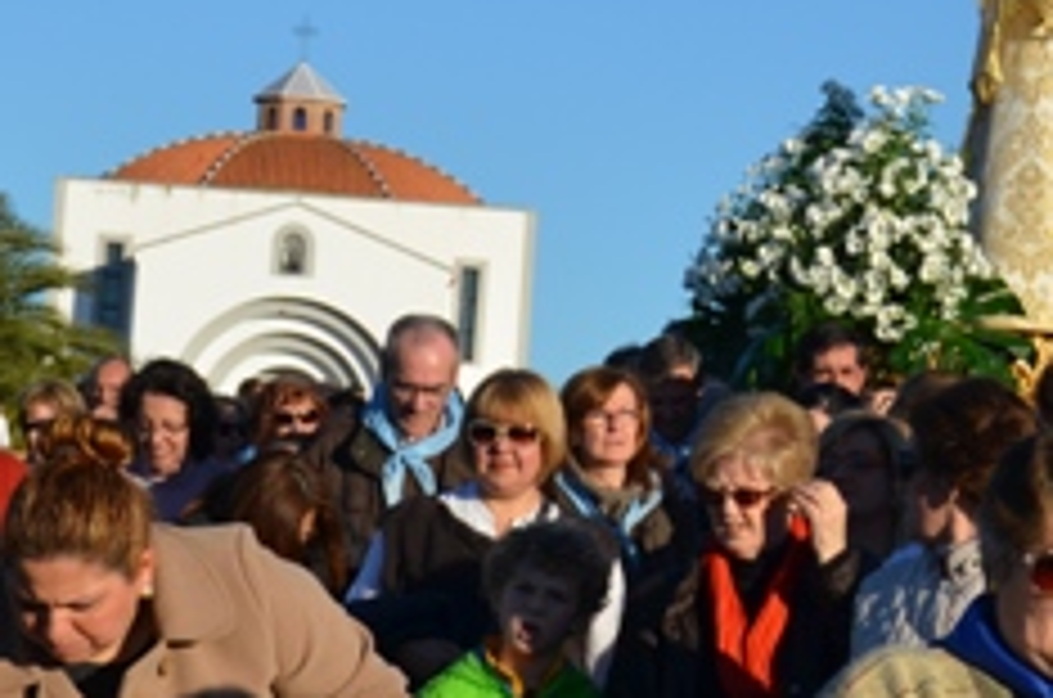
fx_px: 4554
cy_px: 113
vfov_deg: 8.7
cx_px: 1215
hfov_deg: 12.9
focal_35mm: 156
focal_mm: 38
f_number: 9
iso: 100
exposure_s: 1/320
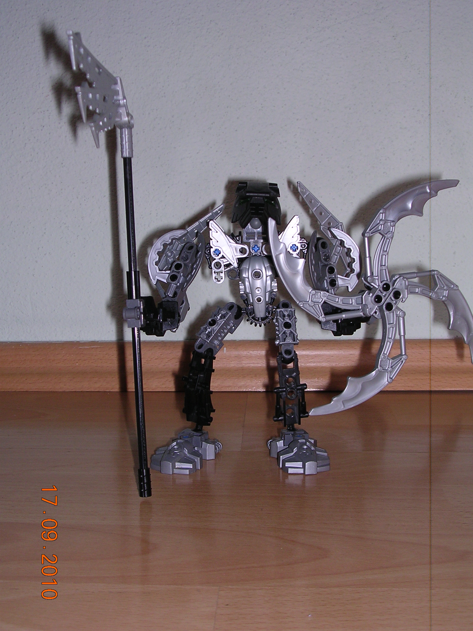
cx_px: 236
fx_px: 838
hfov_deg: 31.5
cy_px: 316
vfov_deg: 41.2
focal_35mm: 46
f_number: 3
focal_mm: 7.1
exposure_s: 1/60.1
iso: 100
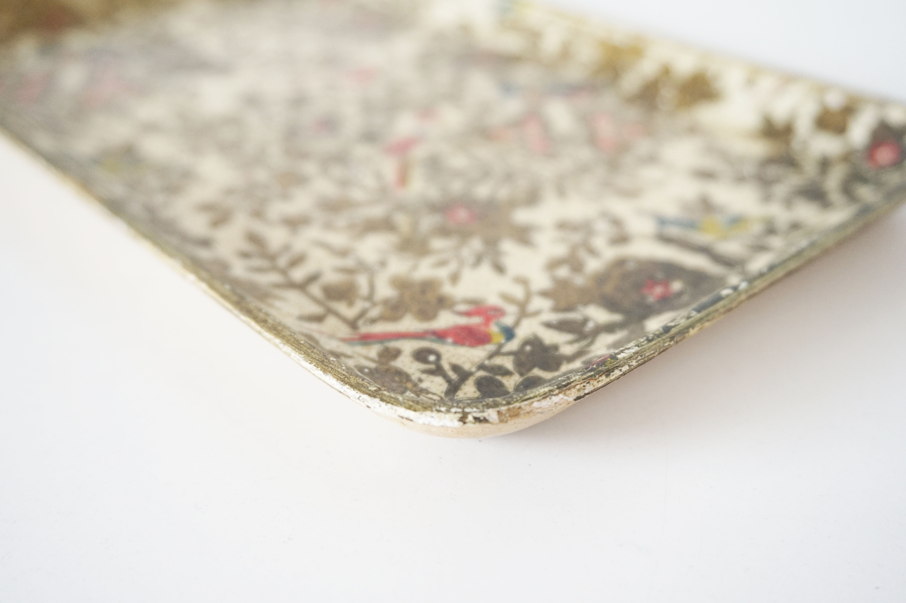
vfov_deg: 34.2
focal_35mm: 39
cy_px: 302
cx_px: 453
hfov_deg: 49.6
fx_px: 981
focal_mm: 26
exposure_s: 1/160
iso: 800
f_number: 4.5
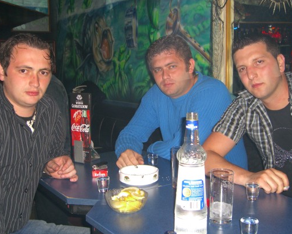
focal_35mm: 44
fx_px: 380
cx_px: 147
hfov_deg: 42.0
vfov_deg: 34.1
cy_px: 109
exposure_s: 1/60
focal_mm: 7.9
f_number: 2.8
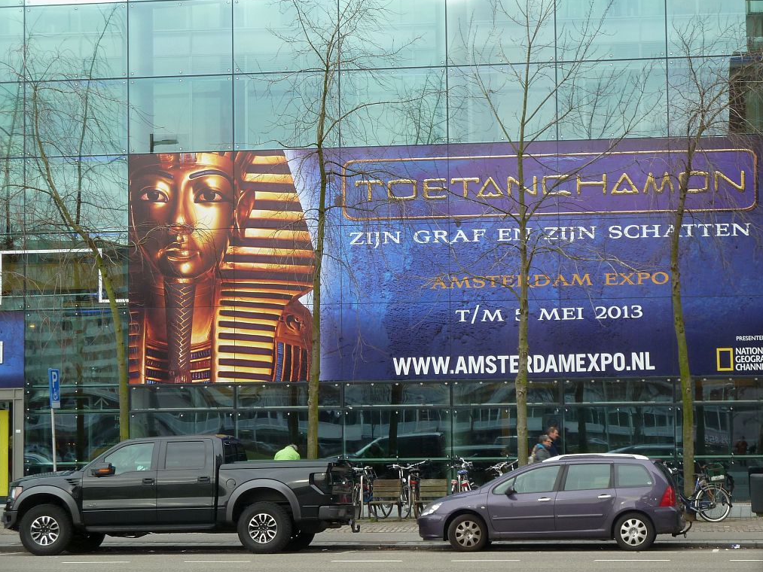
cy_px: 285
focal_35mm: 97
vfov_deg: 15.2
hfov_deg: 20.2
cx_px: 385
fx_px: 2138
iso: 125
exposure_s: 1/50
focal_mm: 15.8
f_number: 4.3
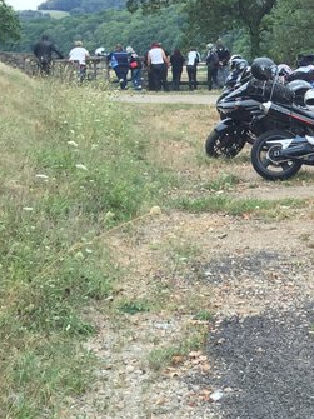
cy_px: 111
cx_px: 512
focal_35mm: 78
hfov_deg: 16.6
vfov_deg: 24.8
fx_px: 944
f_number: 2.2
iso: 32
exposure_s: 1/302
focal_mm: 4.15
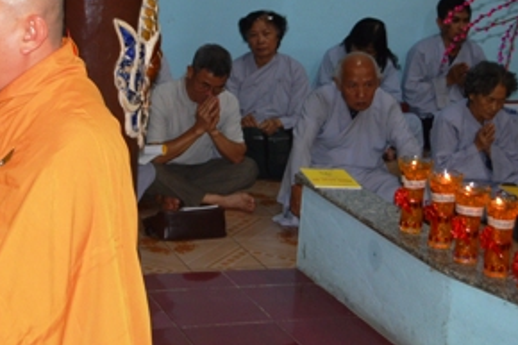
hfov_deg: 23.3
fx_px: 1237
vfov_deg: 15.6
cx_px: 102
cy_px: 7
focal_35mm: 86
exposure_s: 1/60
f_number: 4.2
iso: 560
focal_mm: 26
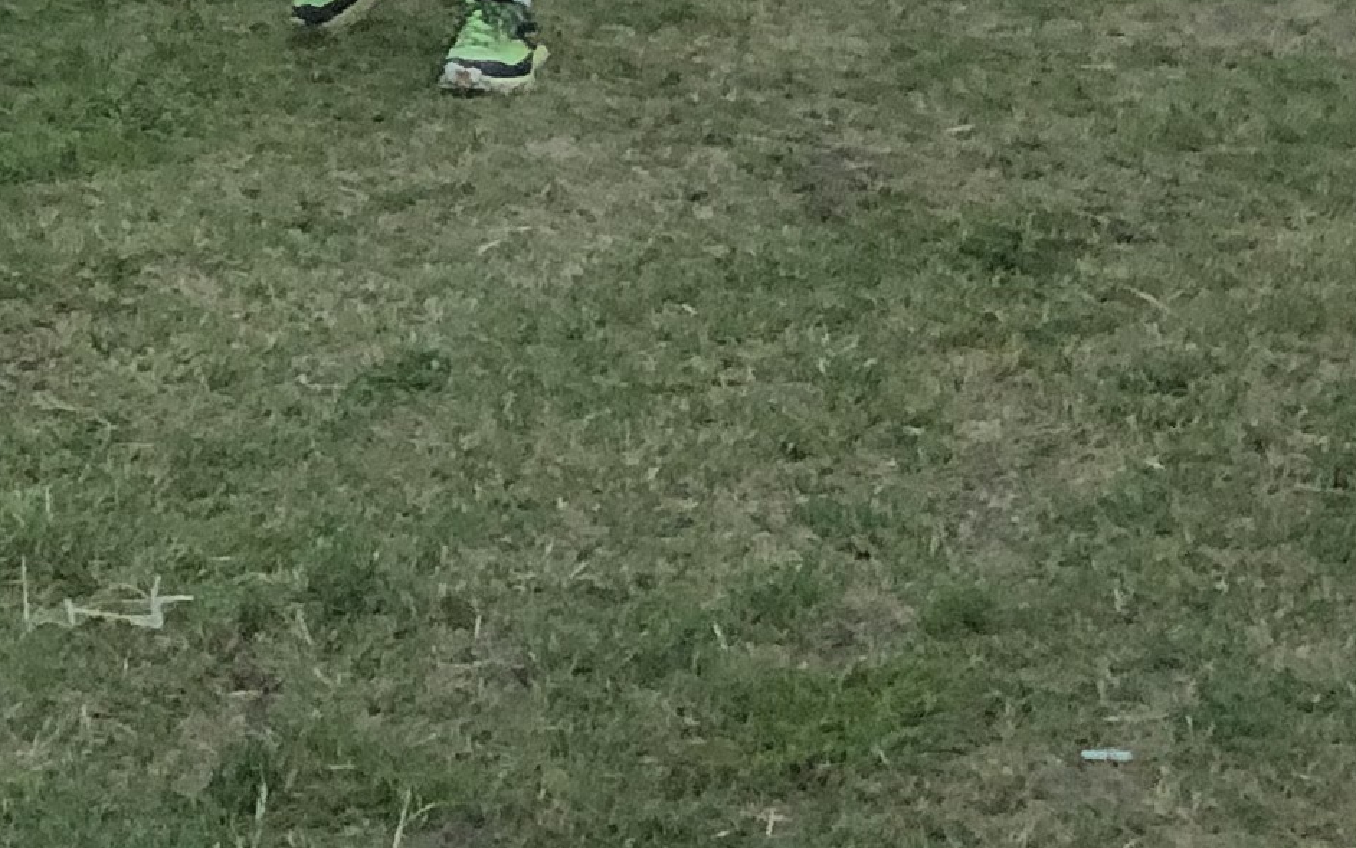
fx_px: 4694
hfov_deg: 15.2
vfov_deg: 9.5
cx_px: -675
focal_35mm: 127
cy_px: -924
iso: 32
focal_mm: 4
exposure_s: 1/30
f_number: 1.8
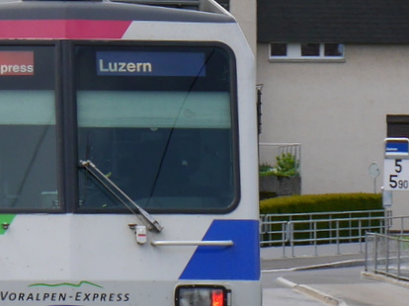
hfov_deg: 8.8
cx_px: 38
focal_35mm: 223
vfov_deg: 6.7
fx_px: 2633
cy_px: 216
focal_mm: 42
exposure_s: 1/320
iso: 160
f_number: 8
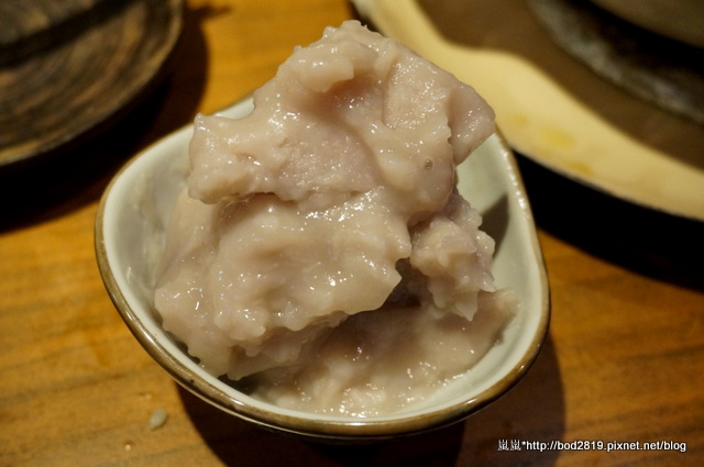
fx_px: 820
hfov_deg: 46.5
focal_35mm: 42
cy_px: 234
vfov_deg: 31.8
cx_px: 352
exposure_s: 1/20
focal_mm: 28
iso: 3200
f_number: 4.5
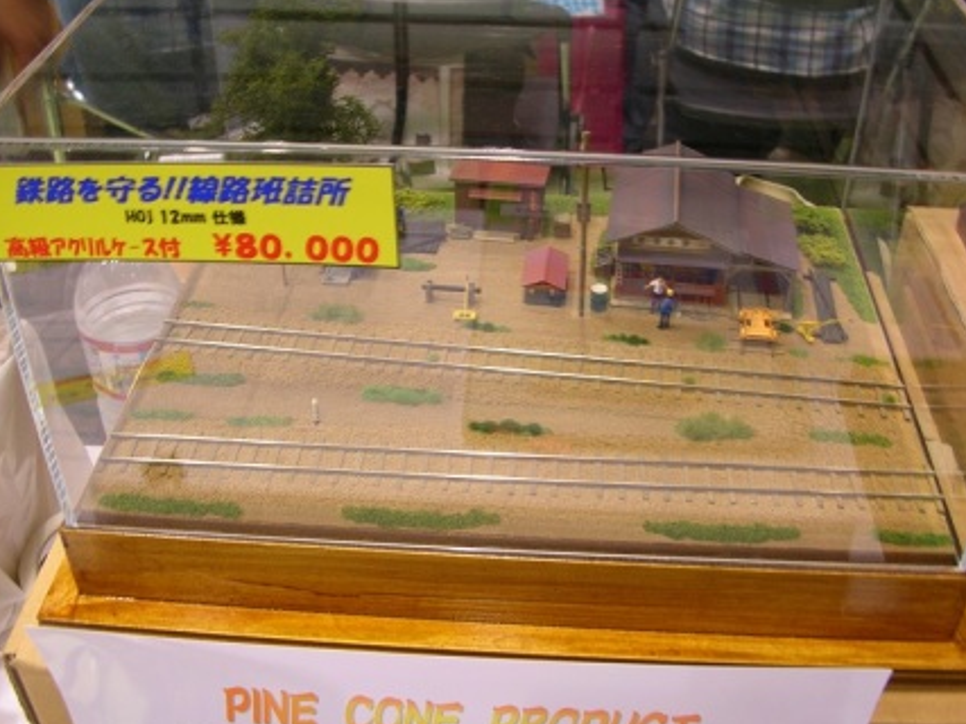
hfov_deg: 45.7
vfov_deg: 35.1
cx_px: 523
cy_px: 329
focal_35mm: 41
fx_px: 1144
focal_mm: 5.8
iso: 50
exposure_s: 1/6
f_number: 2.8
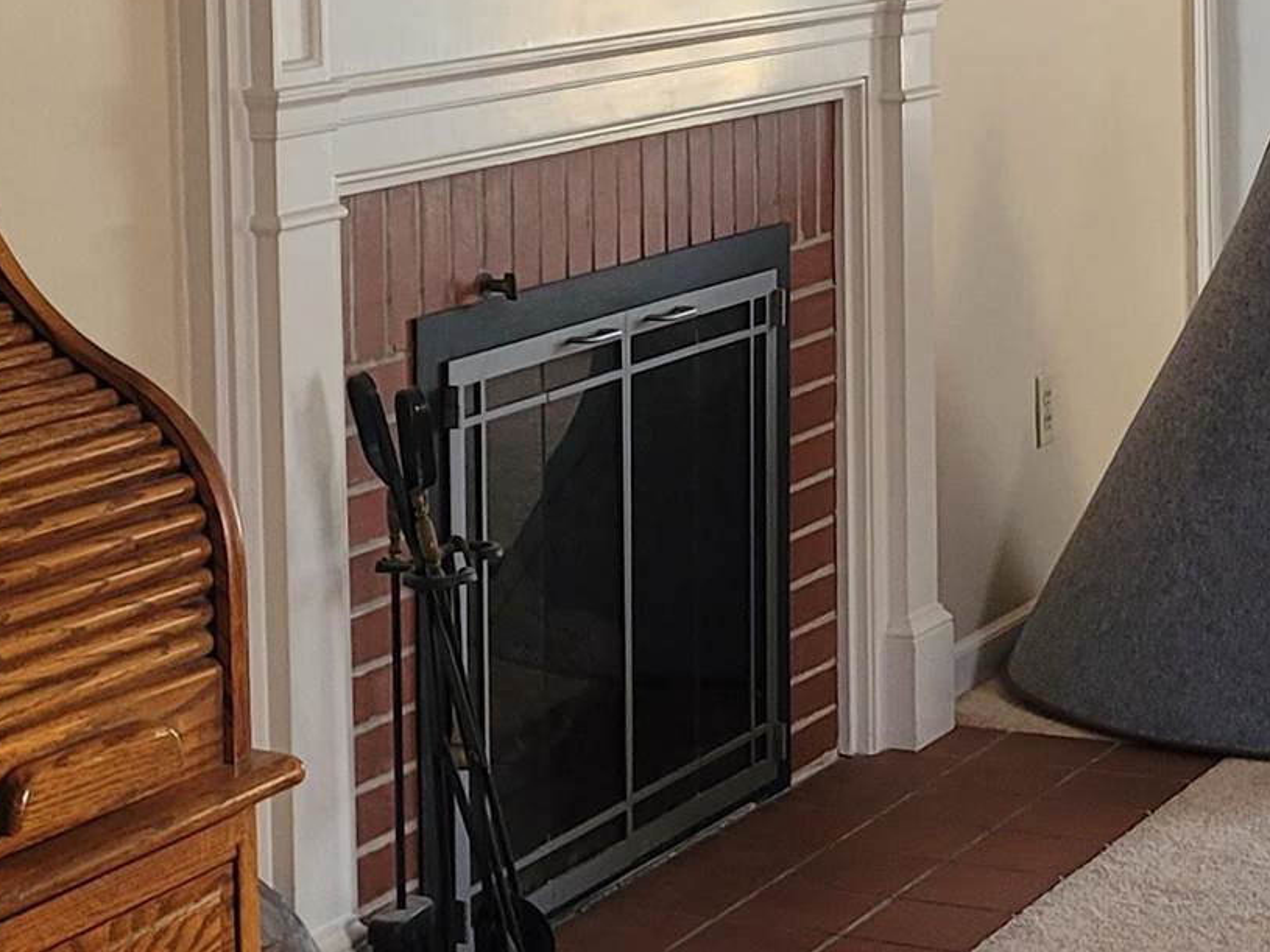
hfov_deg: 20.0
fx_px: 3595
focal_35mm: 98
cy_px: -70
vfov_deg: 14.8
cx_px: 625
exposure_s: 1/40
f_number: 1.8
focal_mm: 5.4
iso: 200
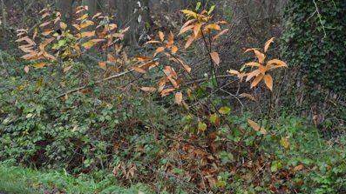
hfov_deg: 19.3
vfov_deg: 10.9
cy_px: 87
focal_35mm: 111
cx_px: 173
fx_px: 1018
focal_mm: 70
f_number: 5.3
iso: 10000
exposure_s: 1/160
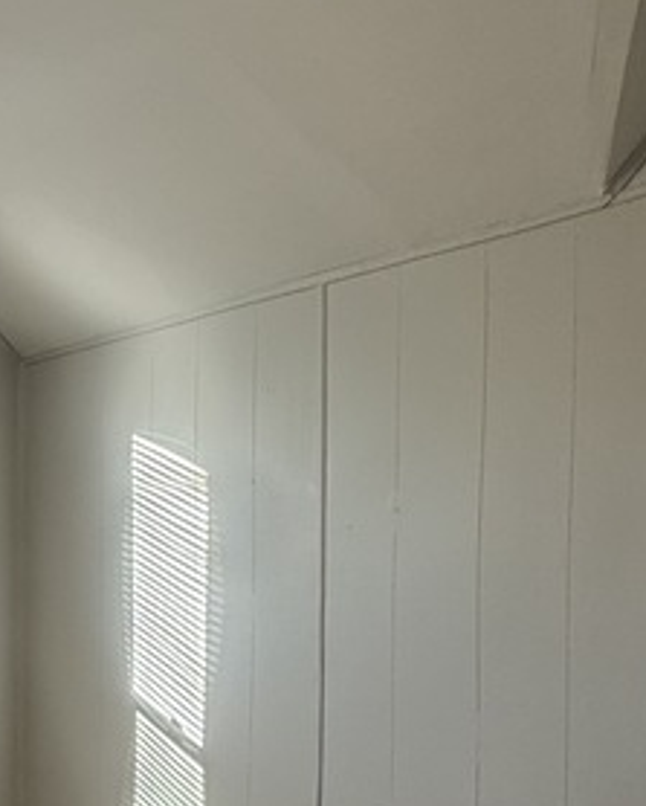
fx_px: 1265
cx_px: -243
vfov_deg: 34.6
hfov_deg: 24.2
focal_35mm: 53
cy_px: 600
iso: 80
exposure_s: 1/120
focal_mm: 2.22
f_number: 2.2
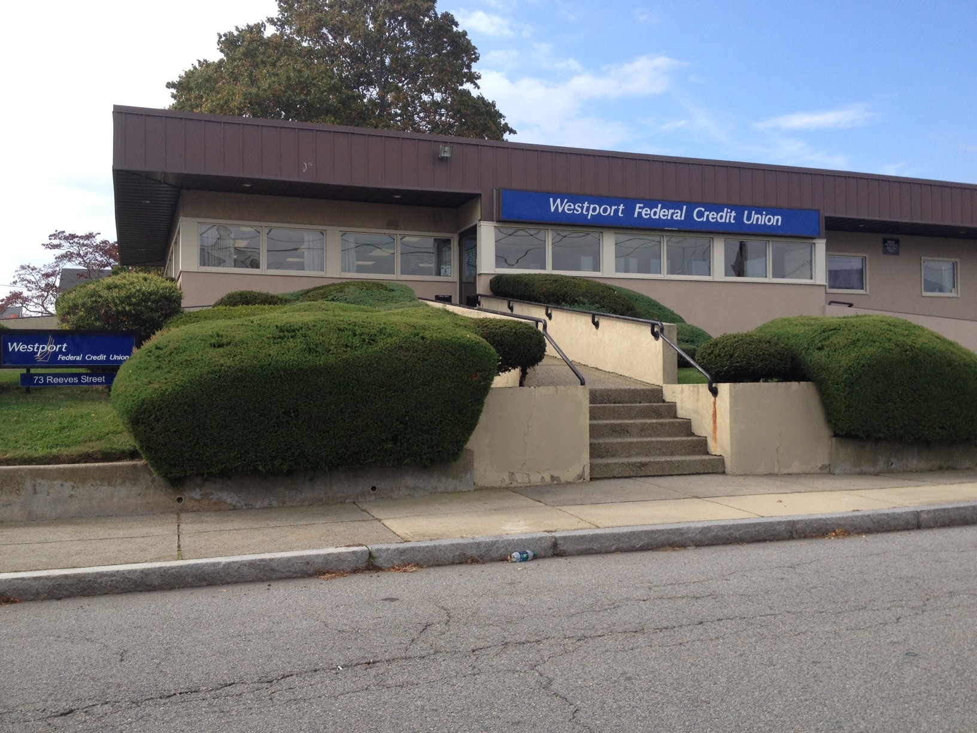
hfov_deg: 52.6
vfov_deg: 40.7
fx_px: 988
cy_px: 366
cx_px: 488
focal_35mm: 35
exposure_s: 1/767
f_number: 2.4
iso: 50
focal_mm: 4.28
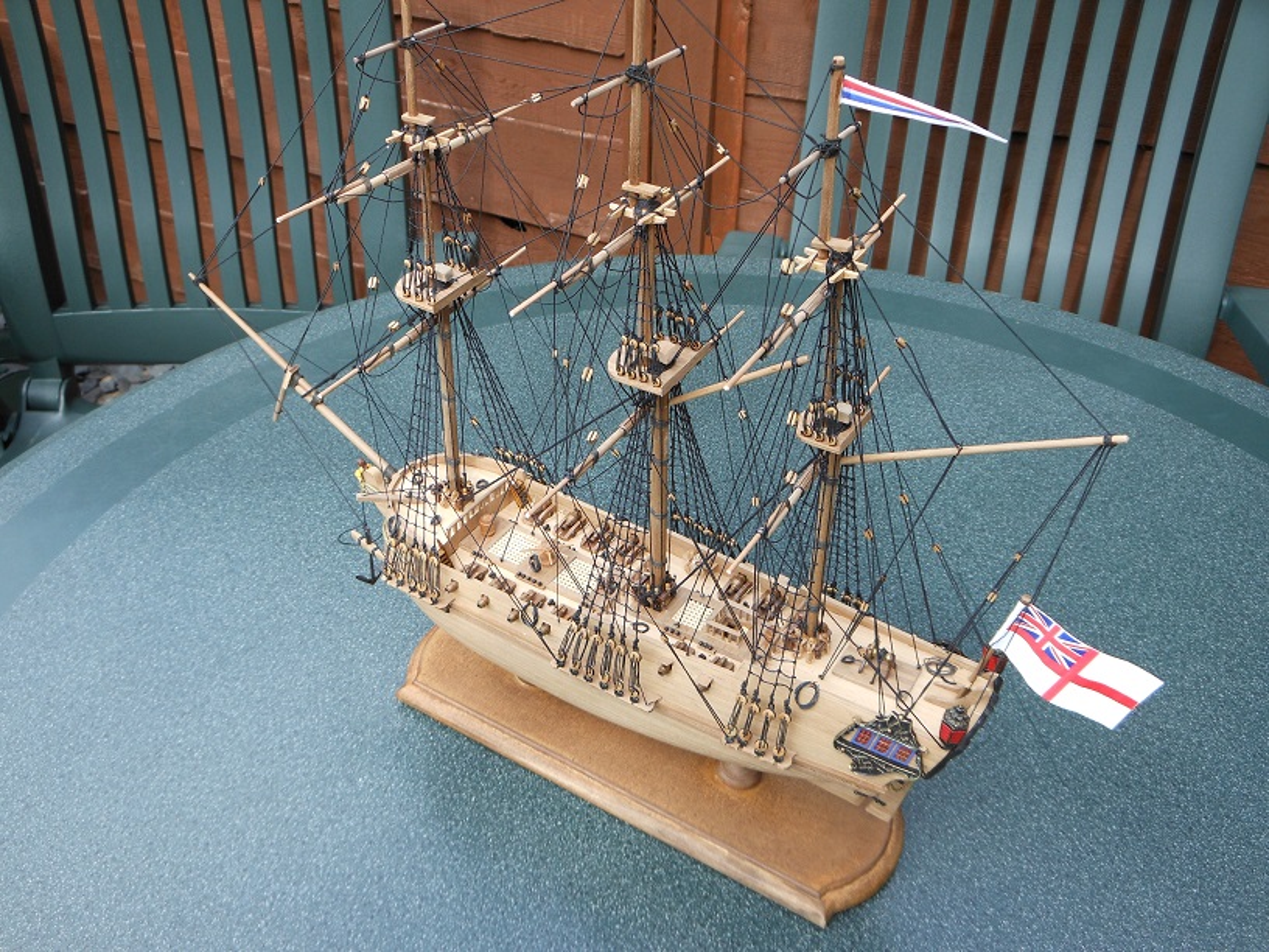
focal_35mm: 33
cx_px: 634
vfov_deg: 42.9
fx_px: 1210
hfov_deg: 55.4
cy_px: 476
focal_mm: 6
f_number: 3.5
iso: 80
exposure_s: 1/125
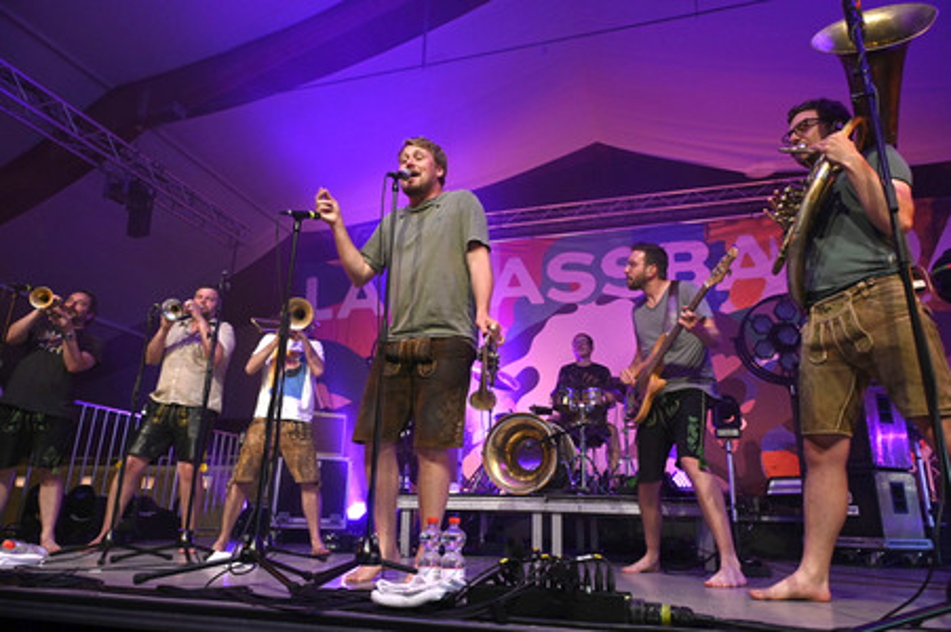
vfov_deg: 53.1
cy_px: 316
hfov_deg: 73.8
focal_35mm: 24
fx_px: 634
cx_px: 476
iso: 3200
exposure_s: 1/60
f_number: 6.3
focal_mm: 24
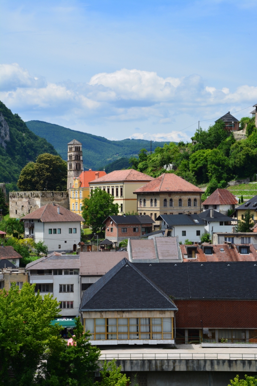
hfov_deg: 13.8
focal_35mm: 99
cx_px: 128
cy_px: 193
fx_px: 1060
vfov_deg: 20.6
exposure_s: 1/320
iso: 200
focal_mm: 66
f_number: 9
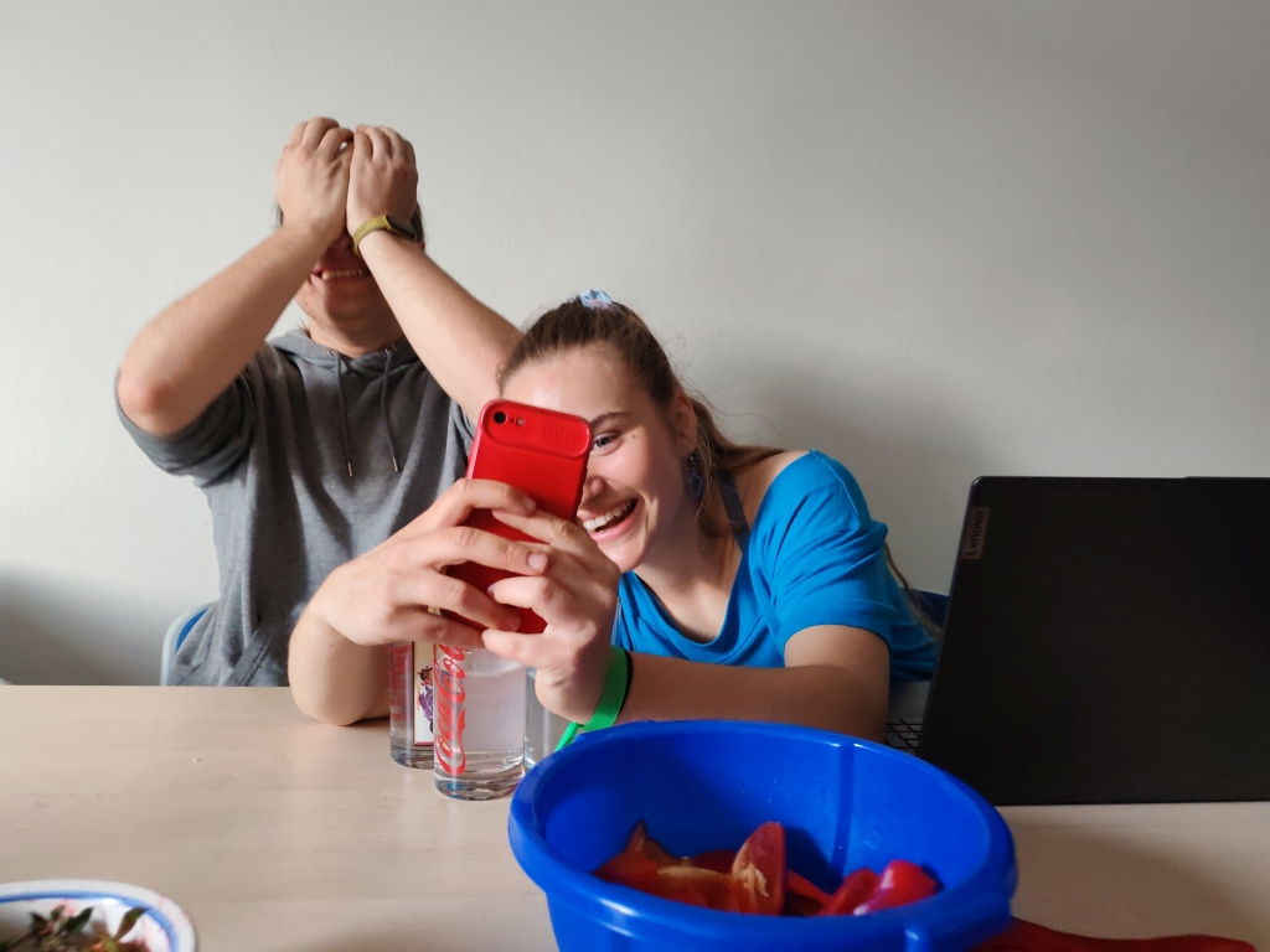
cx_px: 635
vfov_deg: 51.4
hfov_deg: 65.3
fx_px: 991
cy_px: 476
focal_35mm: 27
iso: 640
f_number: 1.95
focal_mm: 5.52
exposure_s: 1/100
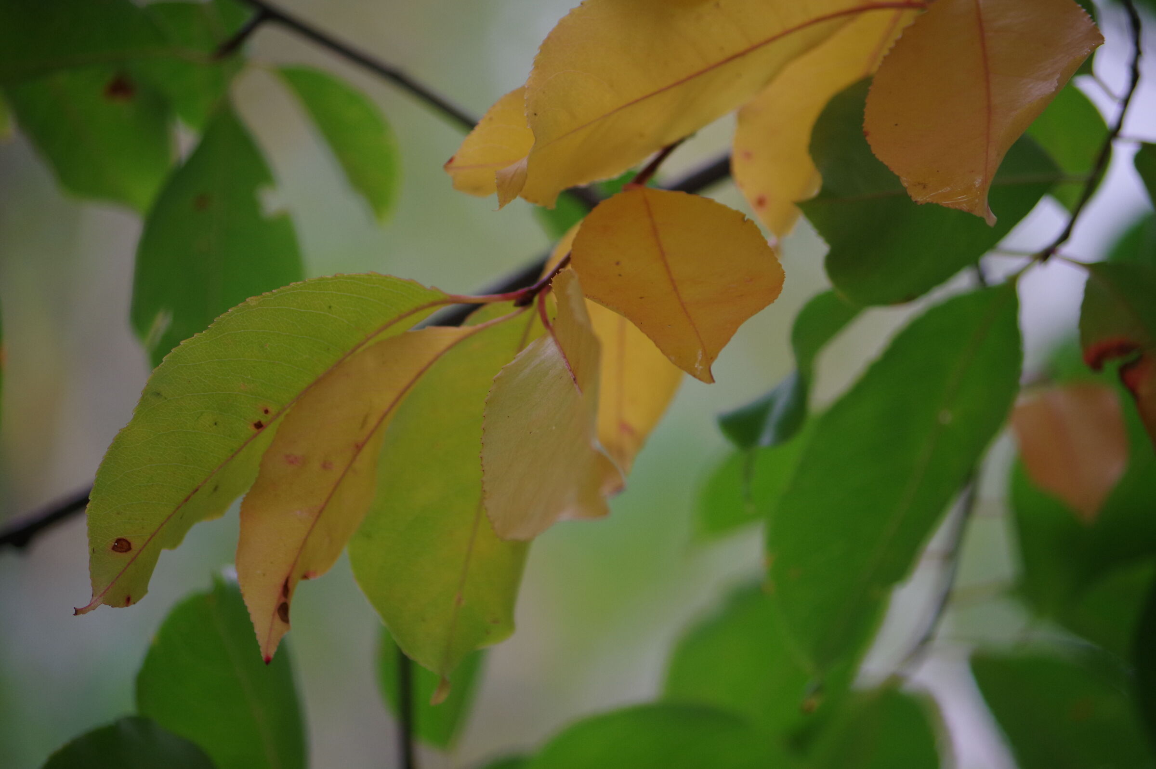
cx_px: 578
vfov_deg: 7.3
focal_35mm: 188
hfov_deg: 11.0
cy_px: 384
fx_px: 6016
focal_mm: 125
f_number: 4.5
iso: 400
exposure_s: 1/200
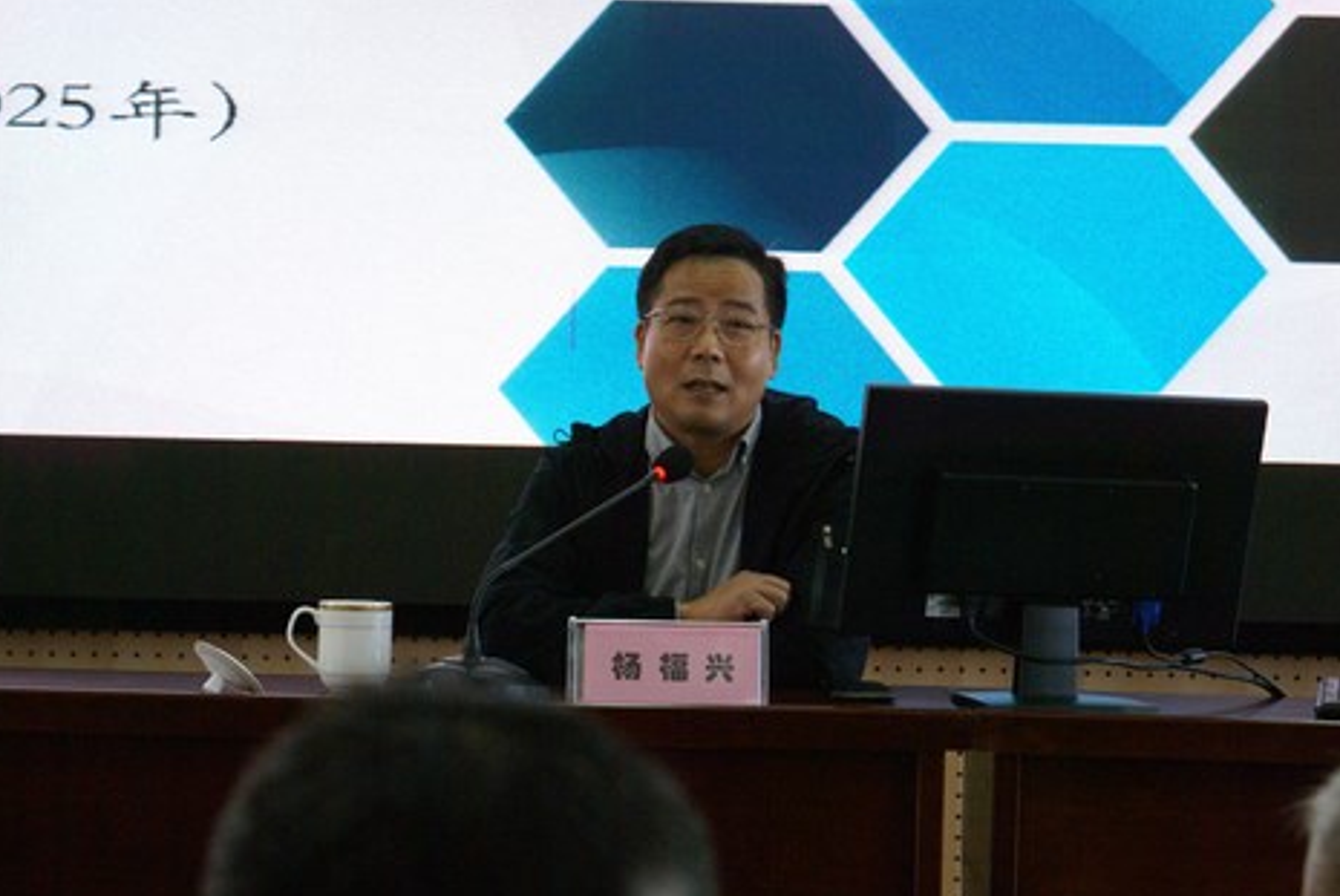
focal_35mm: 113
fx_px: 4210
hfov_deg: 18.1
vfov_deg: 12.2
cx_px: 700
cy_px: 471
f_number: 5.6
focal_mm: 70
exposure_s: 1/80
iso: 500
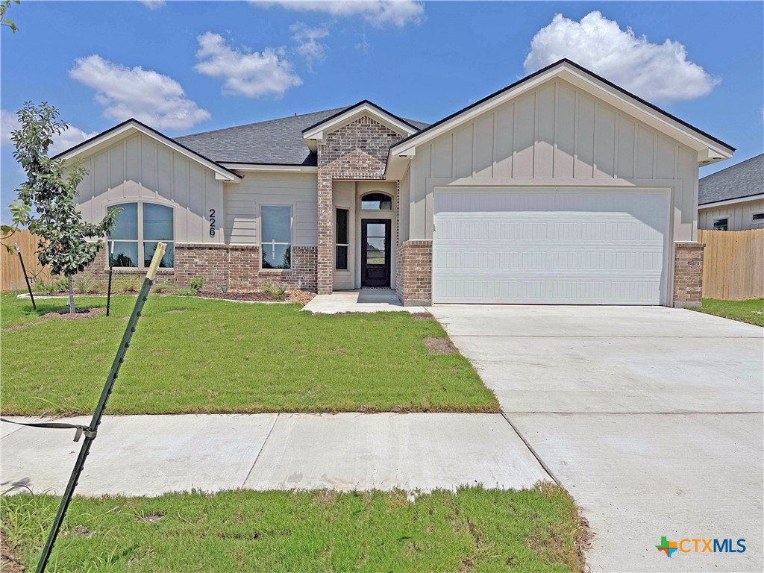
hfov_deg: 71.6
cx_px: 382
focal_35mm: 24
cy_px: 286
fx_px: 530
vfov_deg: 56.8
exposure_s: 1/18519
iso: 100
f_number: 1.78
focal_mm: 6.86
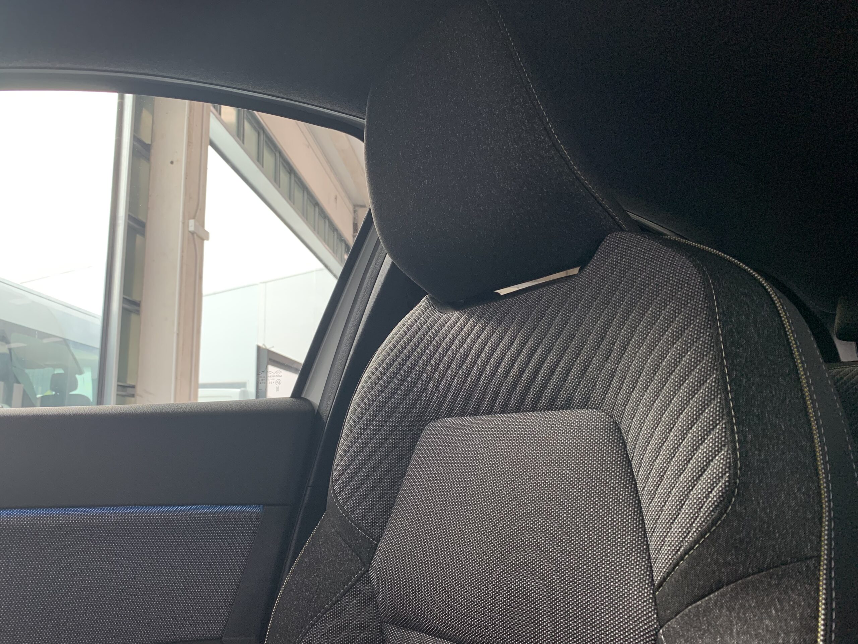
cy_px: 322
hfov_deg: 67.3
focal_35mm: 26
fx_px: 644
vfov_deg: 53.1
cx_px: 429
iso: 100
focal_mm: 4.25
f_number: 1.8
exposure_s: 1/115
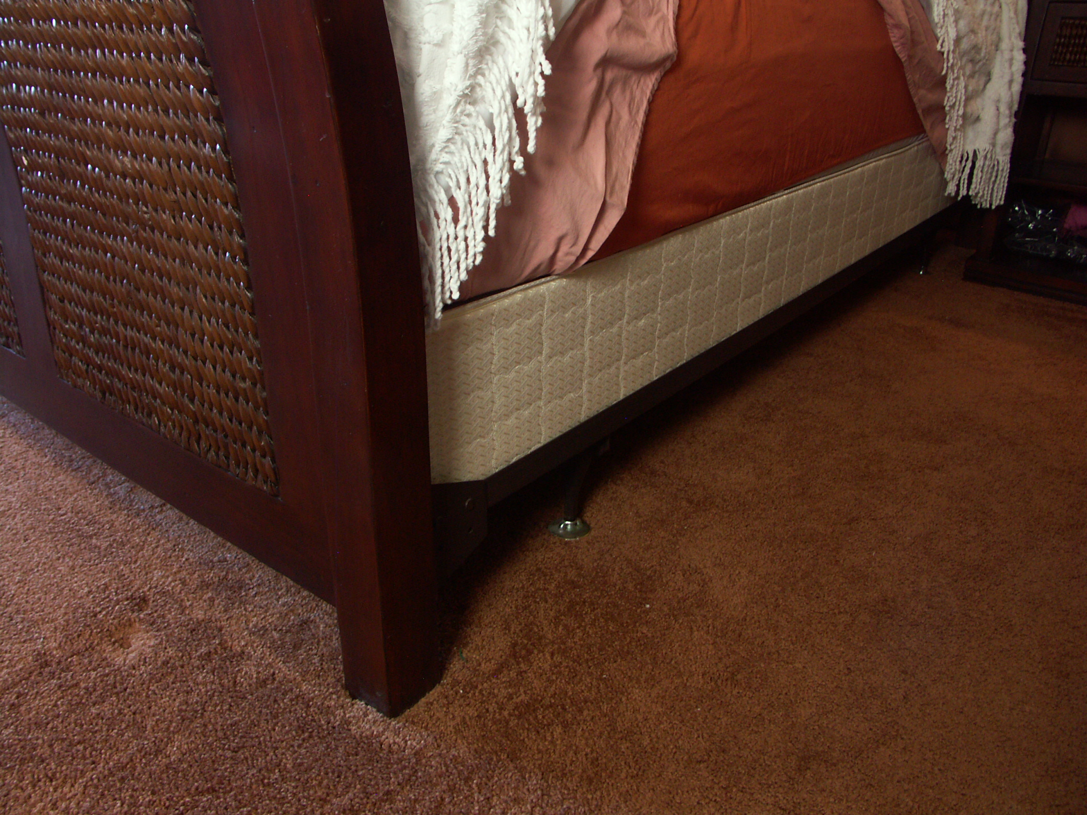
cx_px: 544
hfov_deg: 63.4
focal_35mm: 28
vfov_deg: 49.7
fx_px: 879
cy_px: 408
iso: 100
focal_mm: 7.2
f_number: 3.5
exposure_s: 1/6
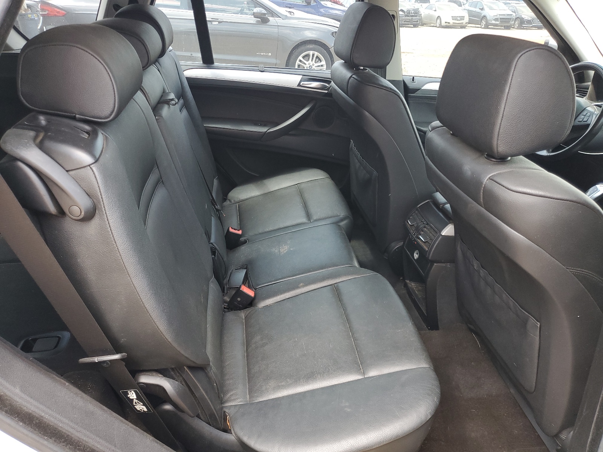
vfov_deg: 53.1
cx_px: 302
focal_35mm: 26
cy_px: 226
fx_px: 453
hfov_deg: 67.3
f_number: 1.5
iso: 86
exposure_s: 1/120
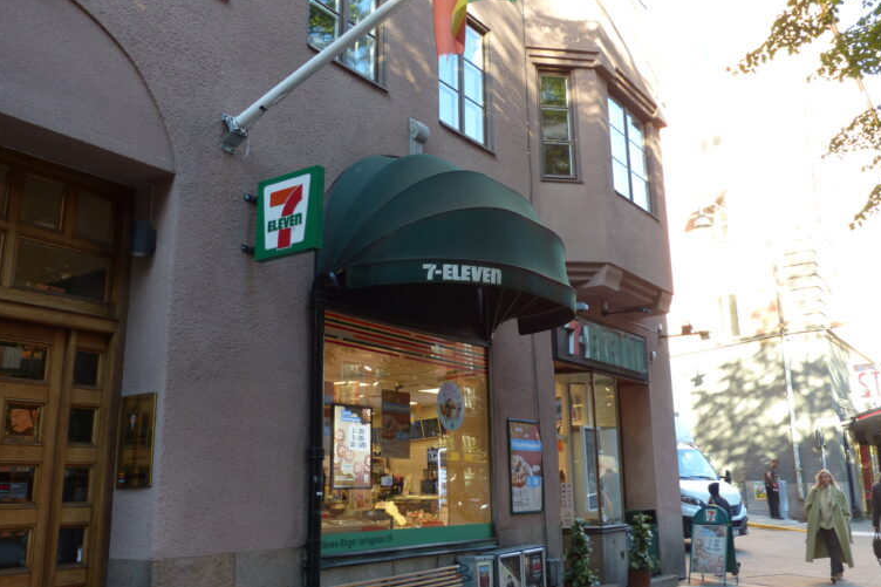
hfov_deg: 55.8
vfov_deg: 38.9
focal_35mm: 34
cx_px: 446
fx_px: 832
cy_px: 277
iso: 100
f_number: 2.8
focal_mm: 5.7
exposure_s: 1/80
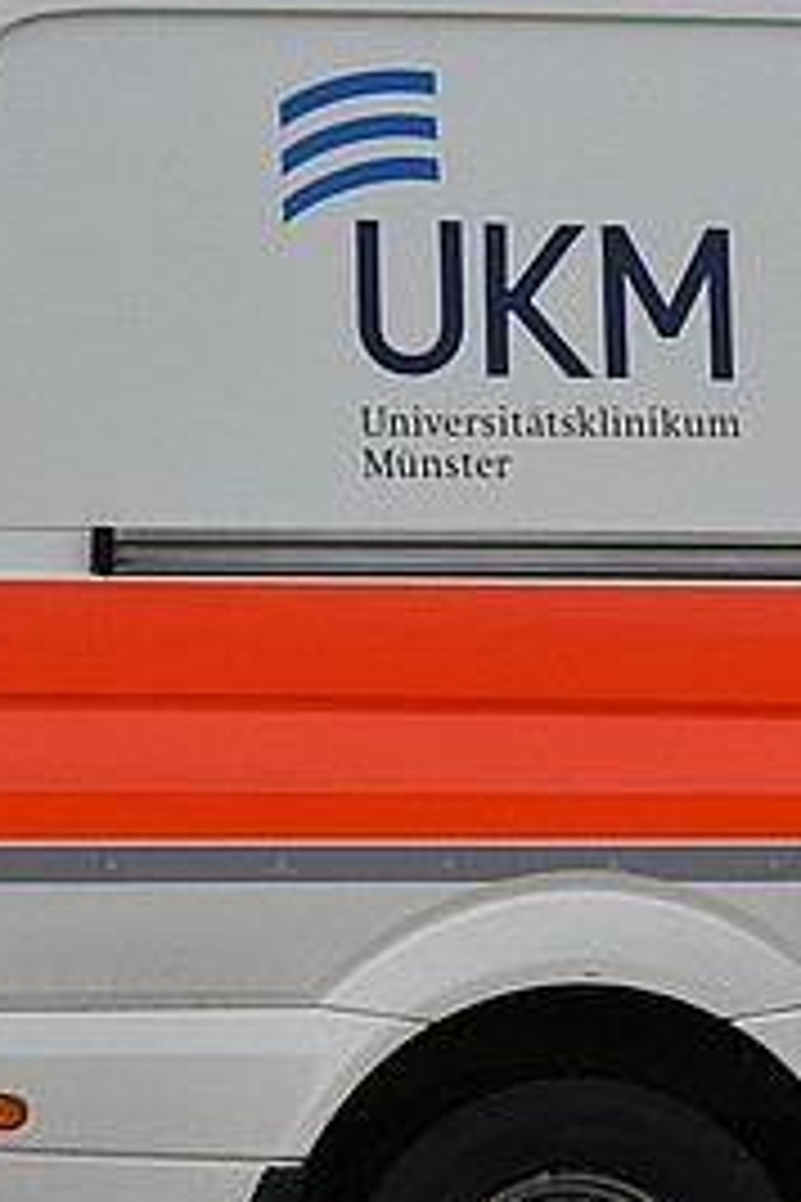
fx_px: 8777
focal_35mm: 263
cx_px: 1350
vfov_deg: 7.8
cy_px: 455
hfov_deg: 5.2
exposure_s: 1/320
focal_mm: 78
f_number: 8
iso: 200
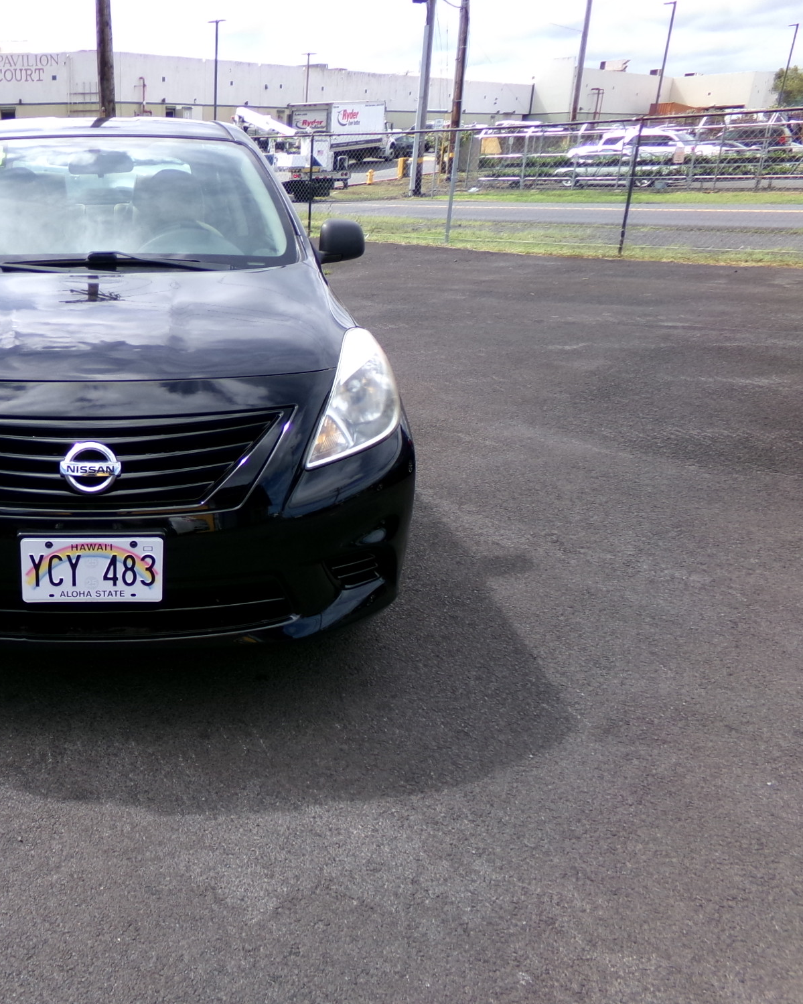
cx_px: 119
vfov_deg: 55.7
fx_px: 951
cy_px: 511
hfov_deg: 42.9
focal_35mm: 32
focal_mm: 4.3
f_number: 3.7
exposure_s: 1/500
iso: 100
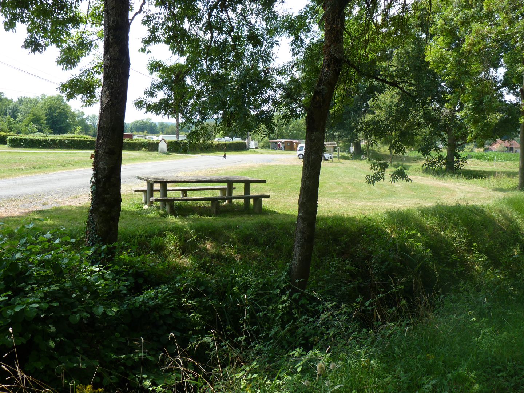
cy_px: 196
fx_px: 530
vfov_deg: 40.7
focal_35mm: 35
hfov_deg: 52.6
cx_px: 262
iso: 80
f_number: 3.6
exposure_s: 1/250
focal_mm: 6.2
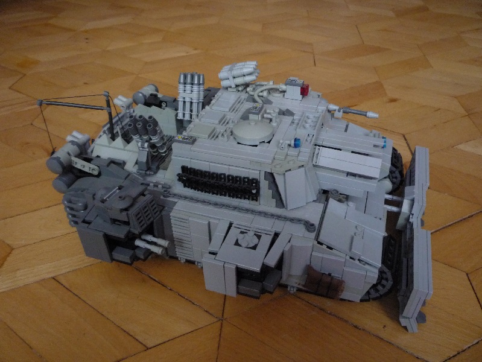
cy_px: 181
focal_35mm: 30
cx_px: 241
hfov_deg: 59.9
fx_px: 418
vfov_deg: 46.8
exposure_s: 1/8
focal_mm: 5.2
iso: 400
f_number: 3.3
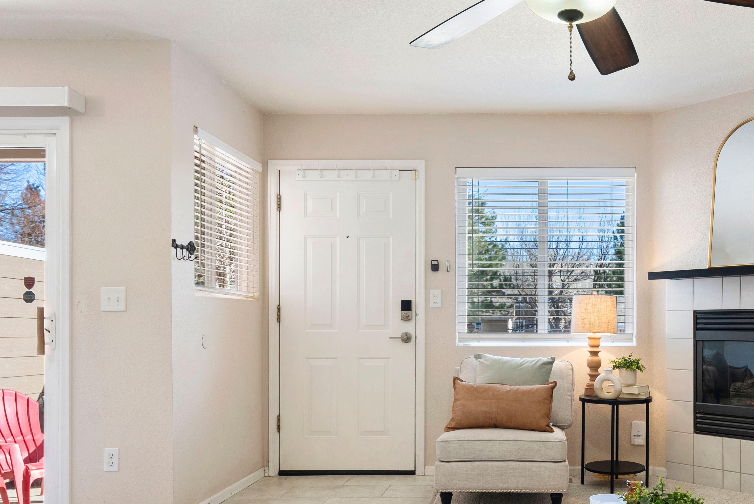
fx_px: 671
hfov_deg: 57.0
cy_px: 349
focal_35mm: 32
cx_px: 522
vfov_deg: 40.5
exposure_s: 1/10
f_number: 8
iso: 640
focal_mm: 23
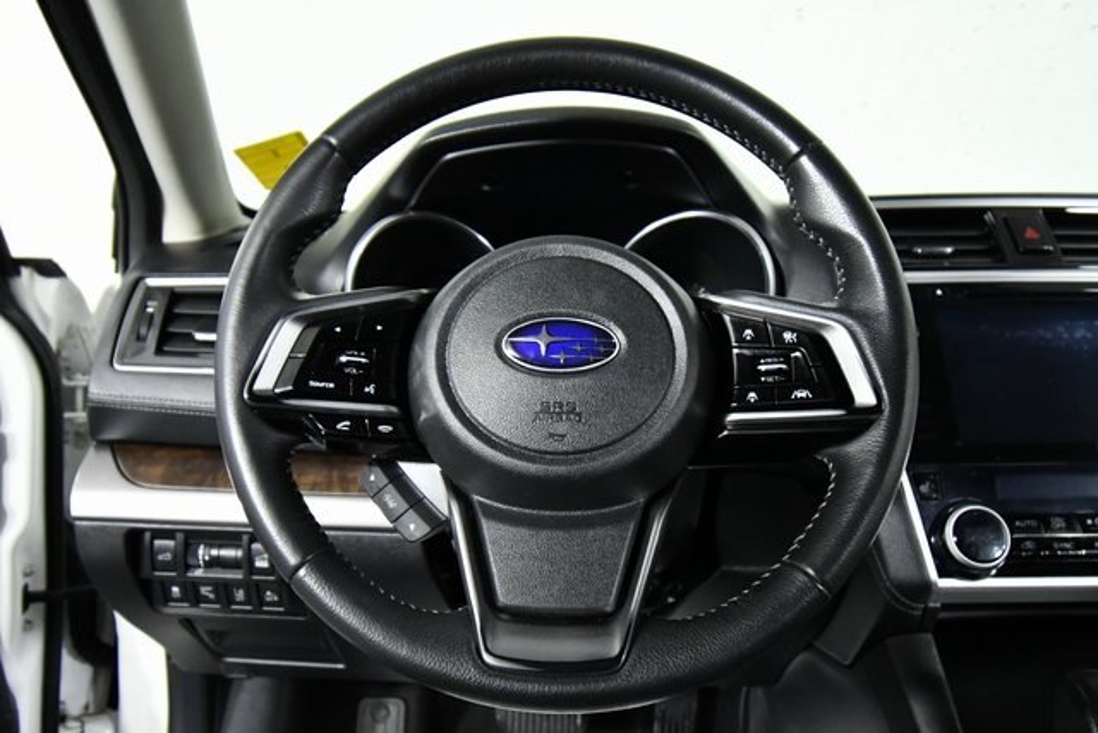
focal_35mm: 30
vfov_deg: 43.6
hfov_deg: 61.9
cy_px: 366
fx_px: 915
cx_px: 549
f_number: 5.6
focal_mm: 20
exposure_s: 1/250
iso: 5600
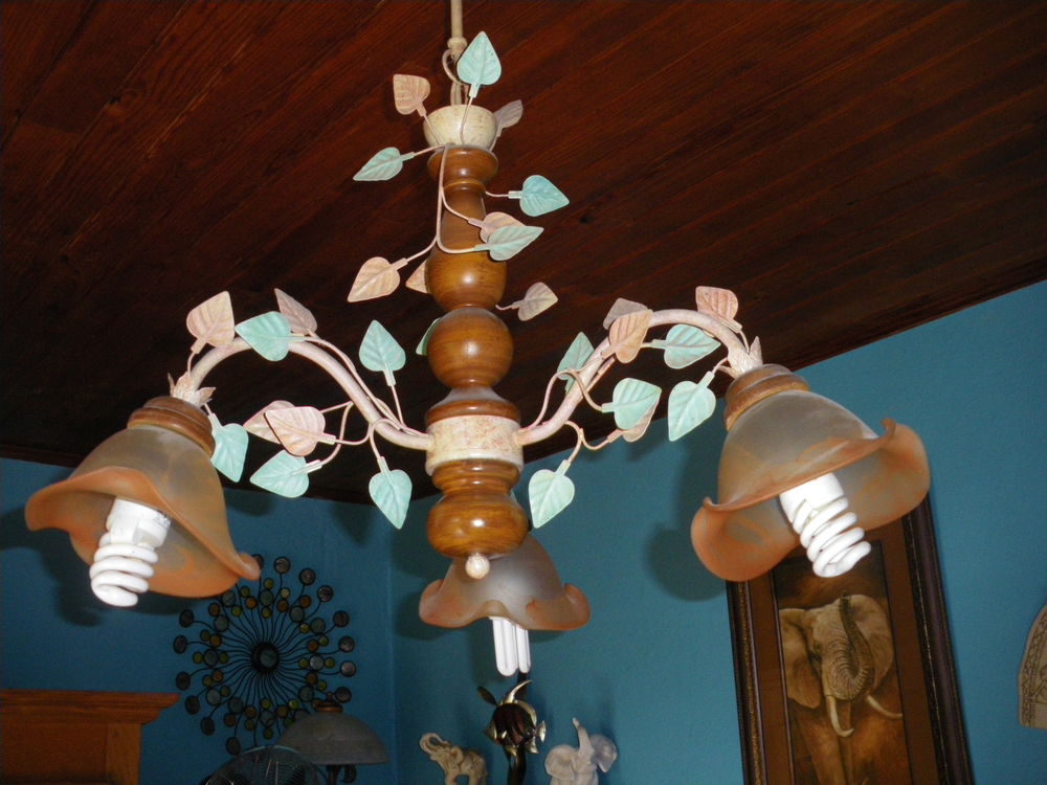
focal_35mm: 36
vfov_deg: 39.7
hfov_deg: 51.4
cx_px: 524
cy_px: 392
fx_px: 1089
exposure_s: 1/50
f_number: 3.5
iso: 400
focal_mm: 6.3
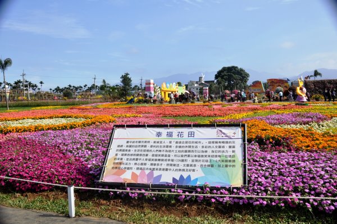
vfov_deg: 43.5
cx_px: 168
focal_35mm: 30
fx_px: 281
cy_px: 112
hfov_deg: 62.0
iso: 200
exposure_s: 1/250
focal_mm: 20
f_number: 8
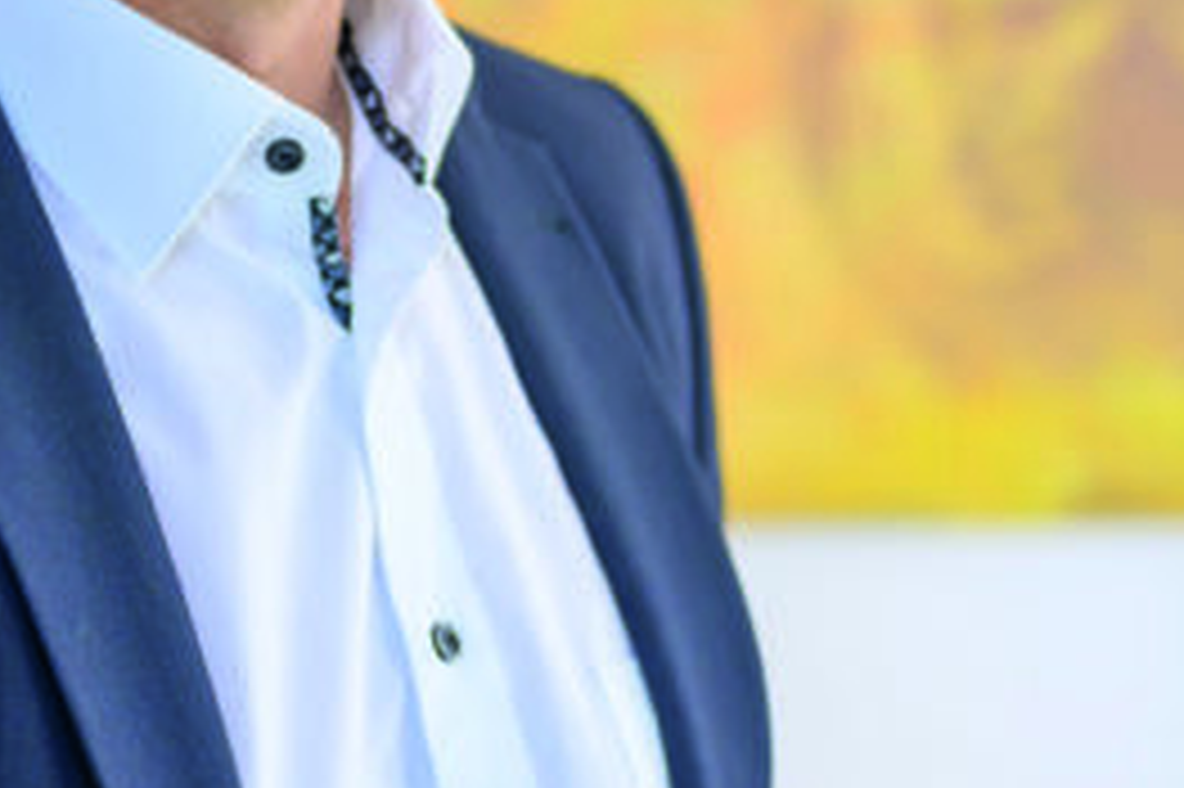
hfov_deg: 14.0
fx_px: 4799
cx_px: 284
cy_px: -90
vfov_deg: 9.3
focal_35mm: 146
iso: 800
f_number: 2.2
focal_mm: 50
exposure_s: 1/500
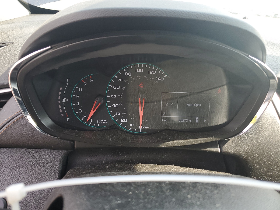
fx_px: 210
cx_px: 140
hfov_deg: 67.3
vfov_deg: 53.1
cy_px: 105
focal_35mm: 26
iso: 50
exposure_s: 1/270
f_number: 1.5
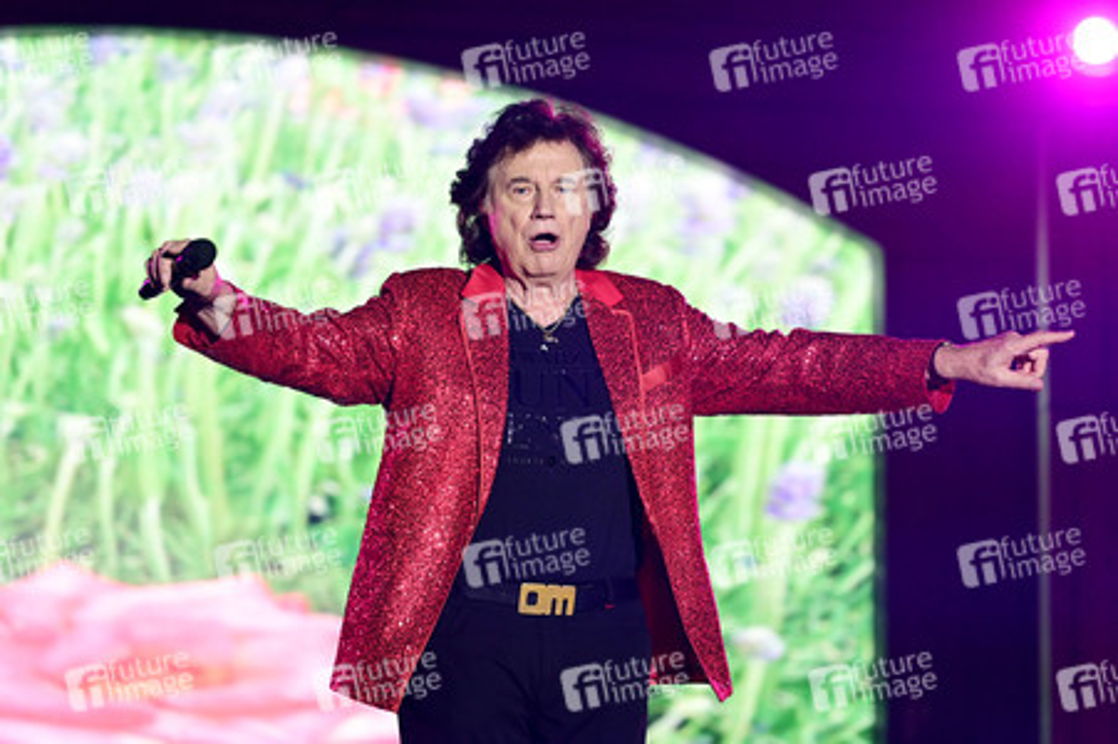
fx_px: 5741
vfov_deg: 7.4
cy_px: 372
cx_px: 559
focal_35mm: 185
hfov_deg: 11.1
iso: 2800
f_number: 2.8
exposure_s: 1/400
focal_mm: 185
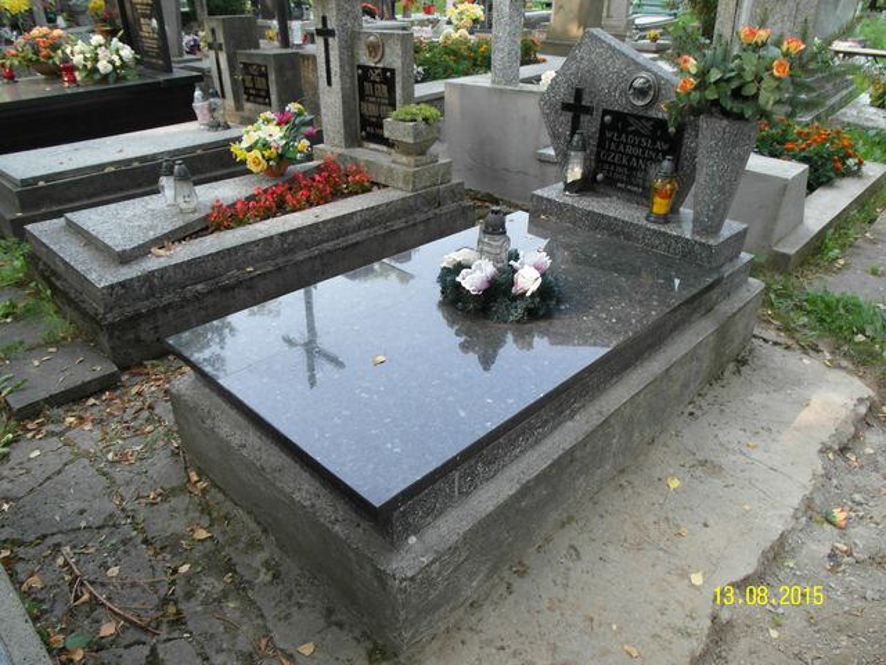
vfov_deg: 56.8
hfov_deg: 71.6
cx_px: 443
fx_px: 614
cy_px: 332
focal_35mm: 24
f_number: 3.4
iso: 100
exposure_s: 1/90
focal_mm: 5.2
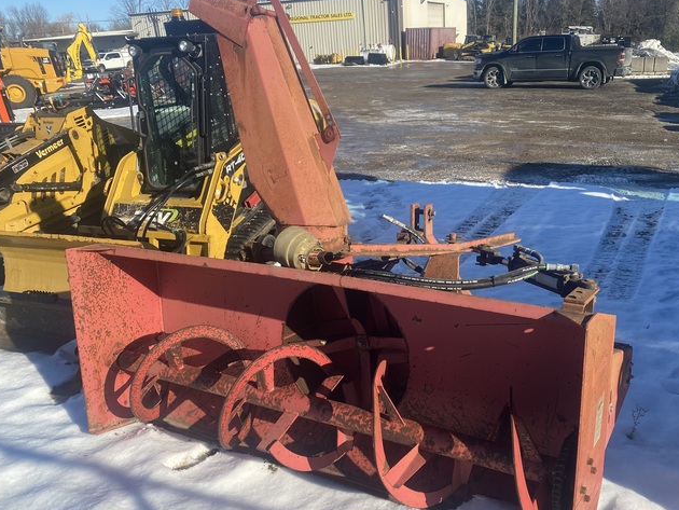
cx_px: 401
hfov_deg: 55.0
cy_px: 273
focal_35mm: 33
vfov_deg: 42.9
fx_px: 648
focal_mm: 4.25
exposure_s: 1/2222
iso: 32
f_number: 1.8
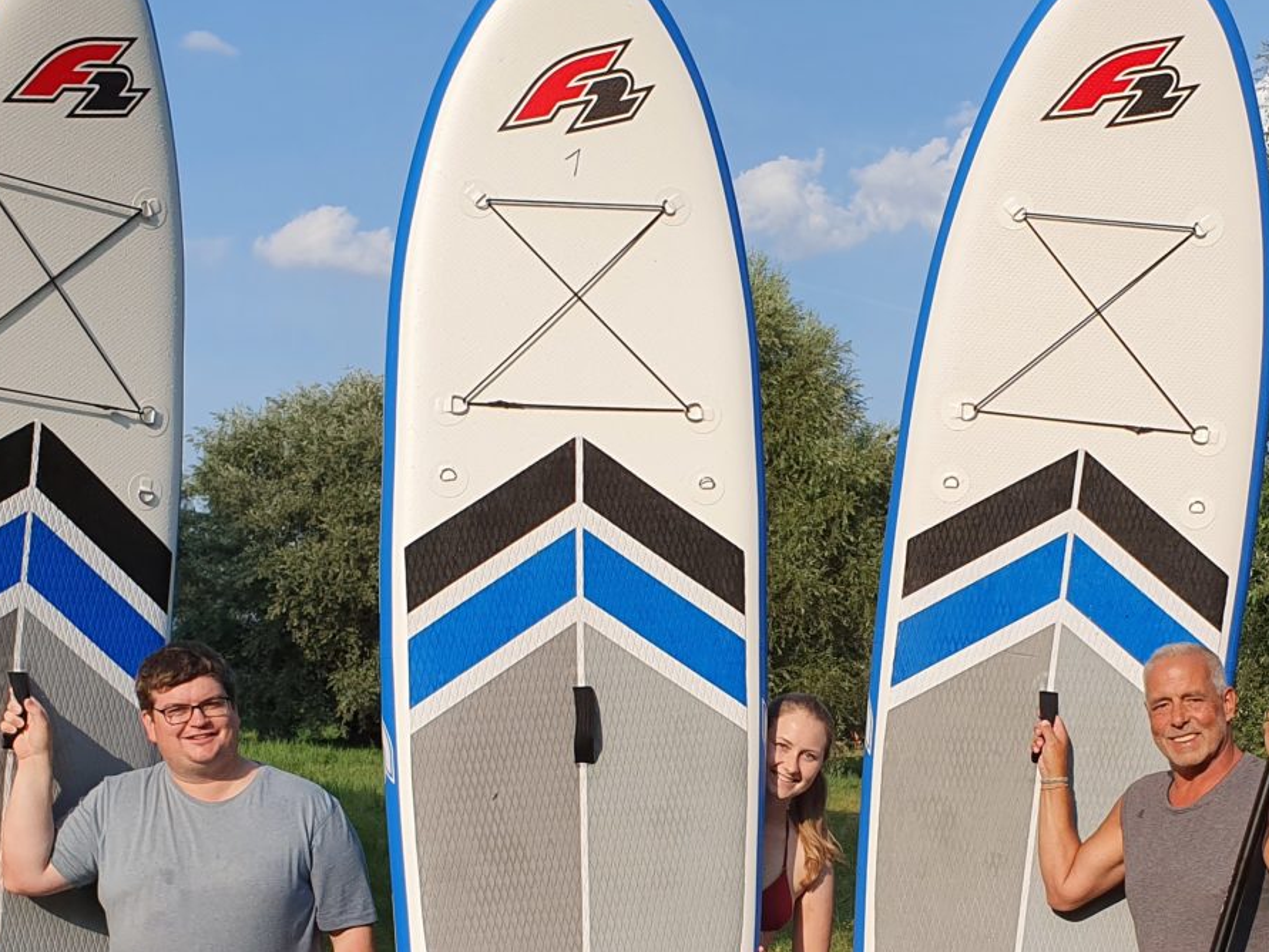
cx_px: 759
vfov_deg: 25.7
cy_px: 761
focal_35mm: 56
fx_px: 2054
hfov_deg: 34.2
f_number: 2.4
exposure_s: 1/1996
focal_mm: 4.32
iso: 50
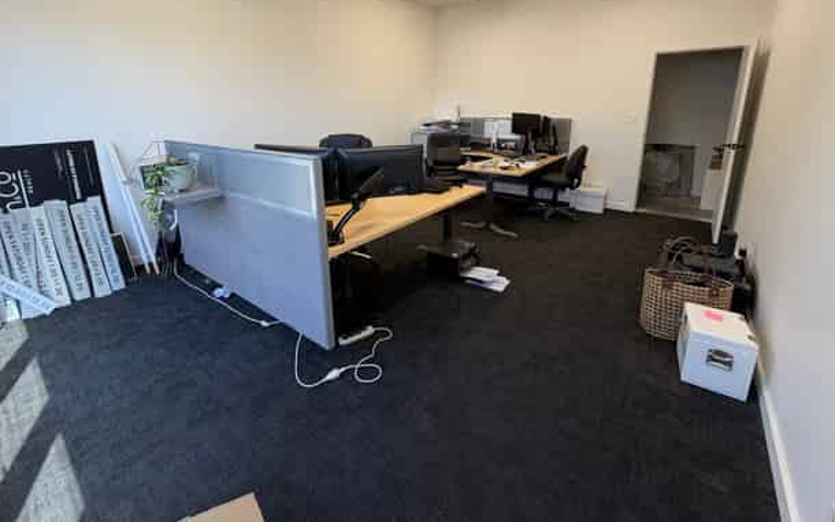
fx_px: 364
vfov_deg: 69.7
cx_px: 396
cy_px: 186
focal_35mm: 16
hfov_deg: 97.7
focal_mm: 2.22
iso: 64
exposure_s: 1/100
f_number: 2.2
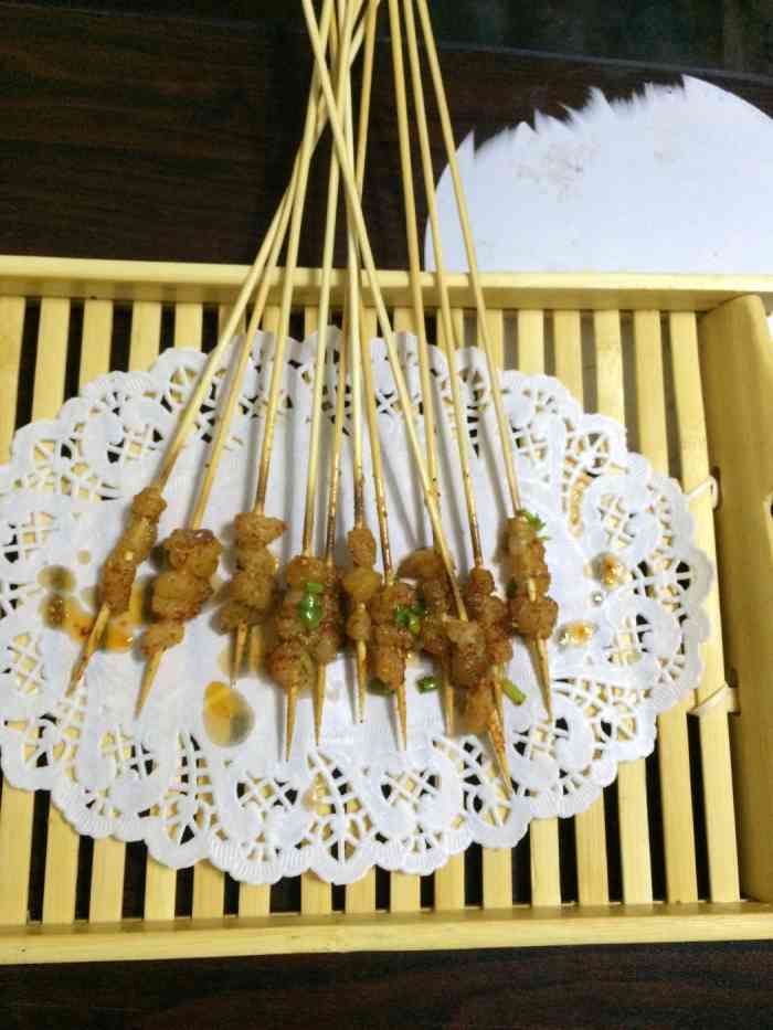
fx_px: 863
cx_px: 386
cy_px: 515
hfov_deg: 48.2
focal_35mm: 29
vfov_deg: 61.7
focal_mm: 4.15
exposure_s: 1/17
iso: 250
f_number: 2.2
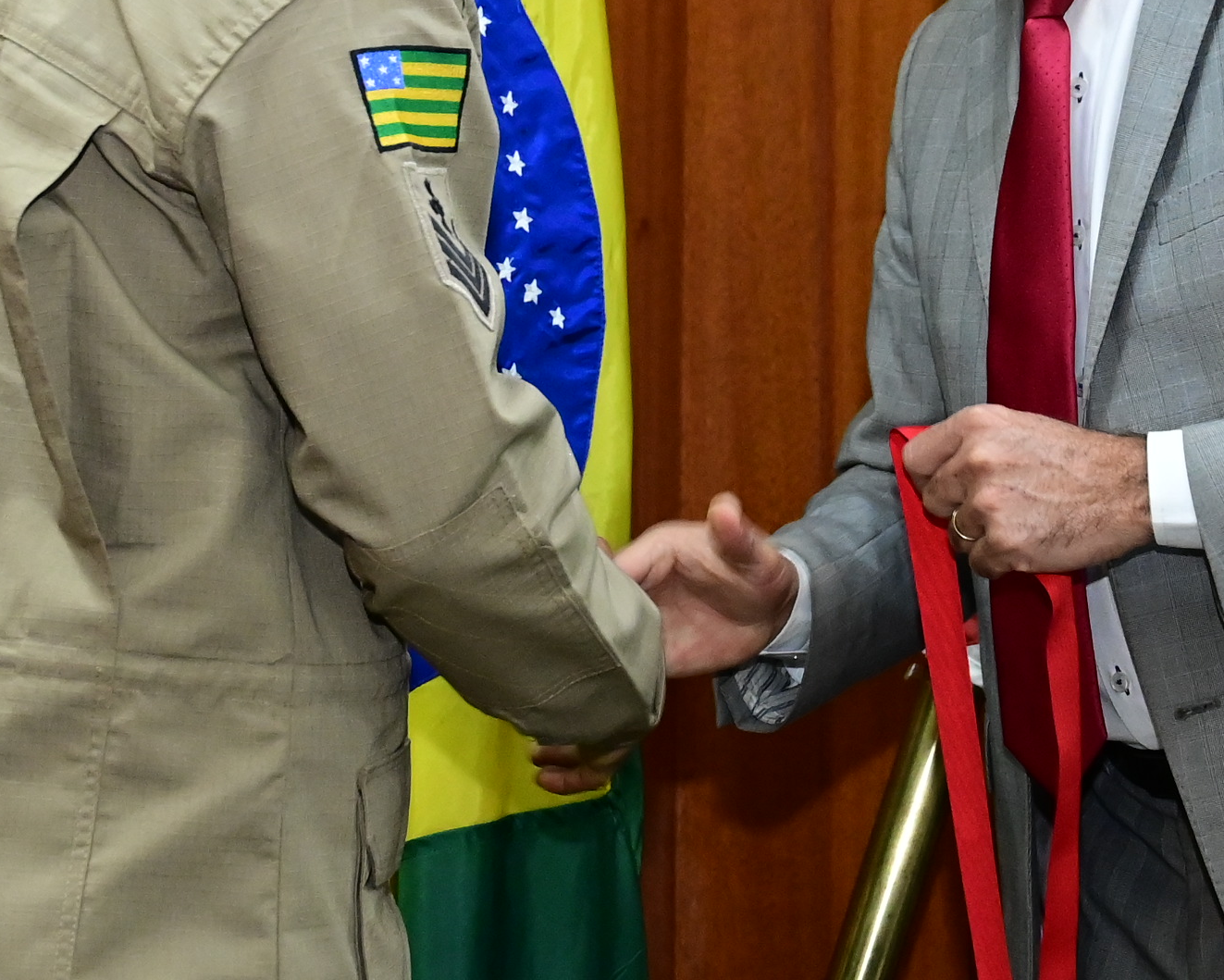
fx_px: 5073
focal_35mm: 140
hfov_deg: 13.8
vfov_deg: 11.0
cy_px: 203
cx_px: 670
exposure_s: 1/125
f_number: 4.5
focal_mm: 45
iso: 4000
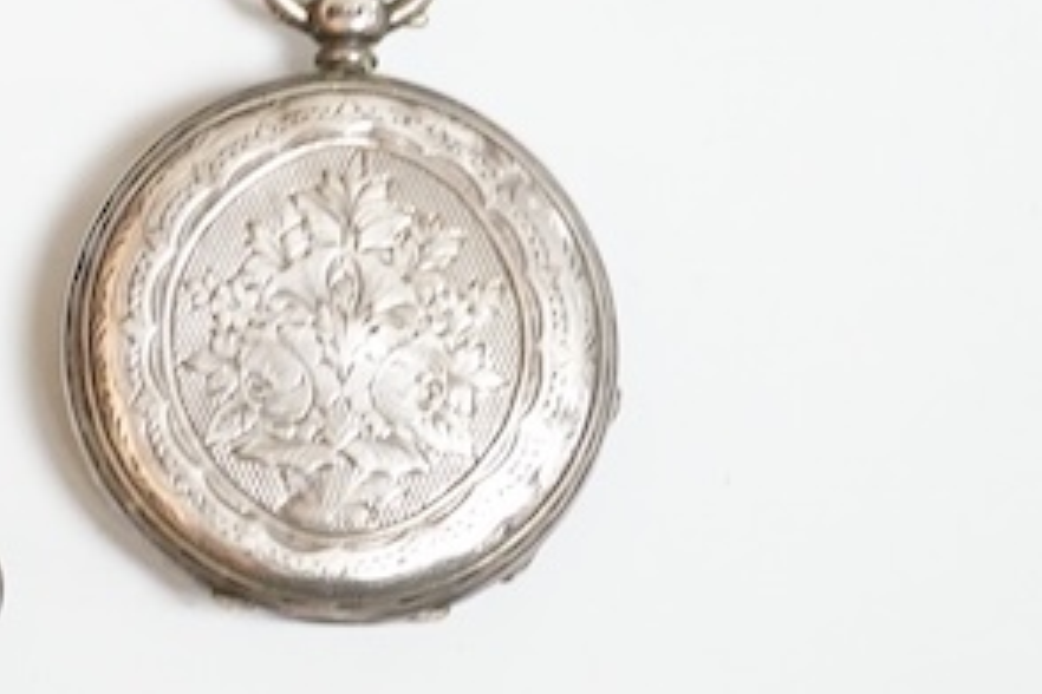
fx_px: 4978
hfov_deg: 11.8
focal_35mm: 172
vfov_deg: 8.0
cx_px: -112
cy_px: 170
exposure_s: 1/160
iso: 2500
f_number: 5
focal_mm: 30
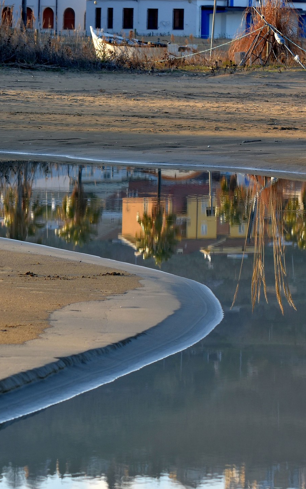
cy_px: 236
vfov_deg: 7.5
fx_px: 3724
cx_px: 51
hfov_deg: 4.7
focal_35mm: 279
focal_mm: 110
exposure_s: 1/125
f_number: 9
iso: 100
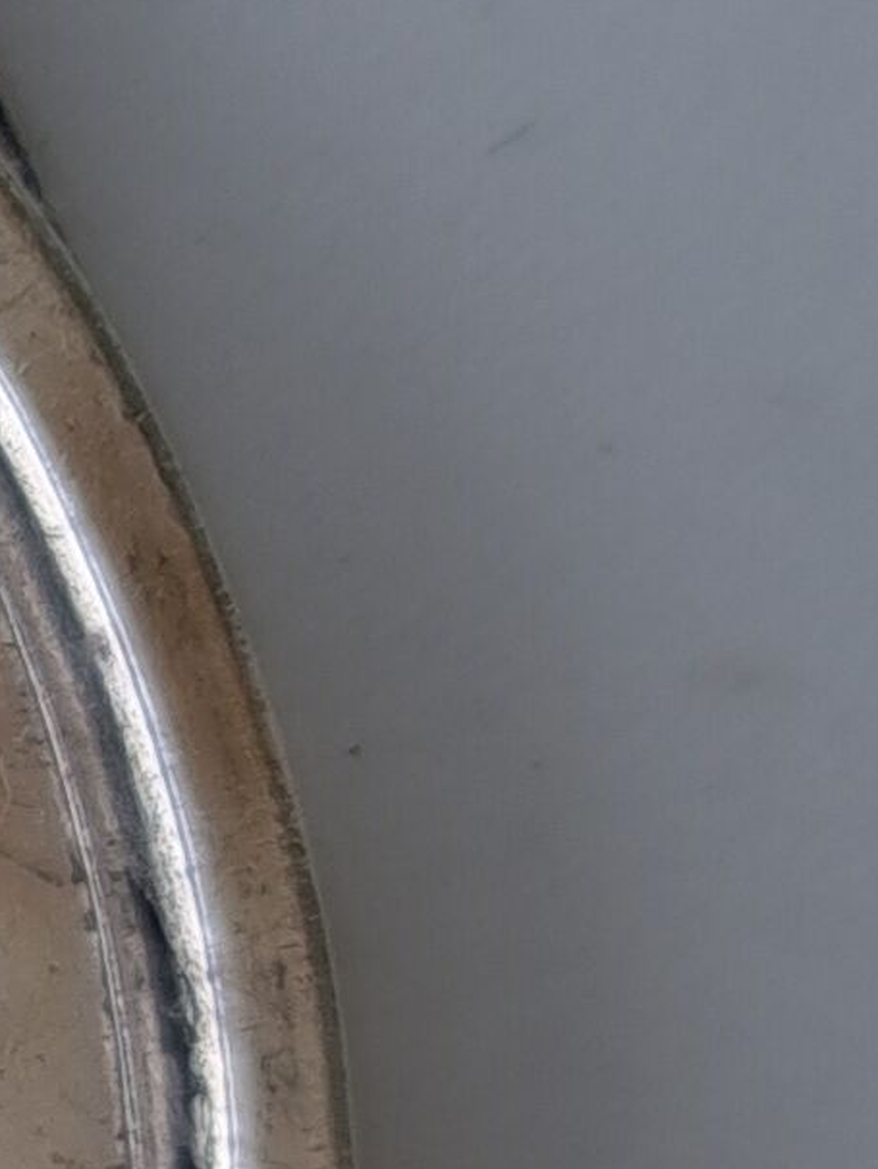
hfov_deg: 7.3
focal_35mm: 183
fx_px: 6184
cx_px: -1708
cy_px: 604
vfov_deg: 10.8
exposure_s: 1/159
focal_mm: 5.23
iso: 50
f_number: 1.8
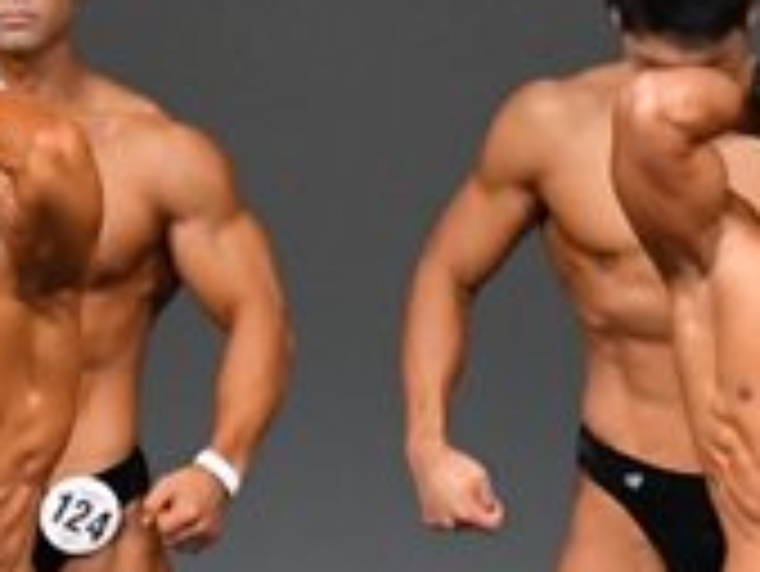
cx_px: 322
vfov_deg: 1.3
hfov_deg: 1.8
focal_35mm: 1124
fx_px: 24695
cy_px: 671
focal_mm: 170
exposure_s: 1/400
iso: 5000
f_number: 5.6
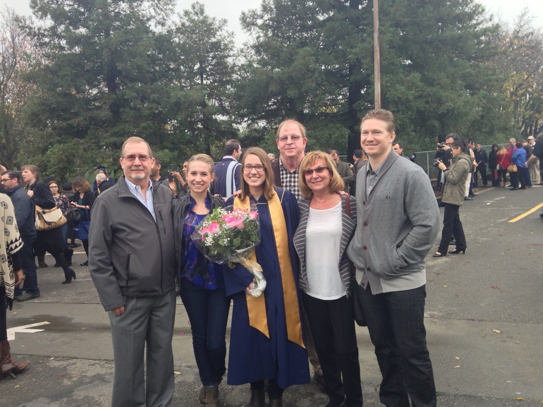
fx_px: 518
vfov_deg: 42.9
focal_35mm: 33
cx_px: 272
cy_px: 204
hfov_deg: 55.4
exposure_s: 1/120
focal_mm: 4.12
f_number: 2.4
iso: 80
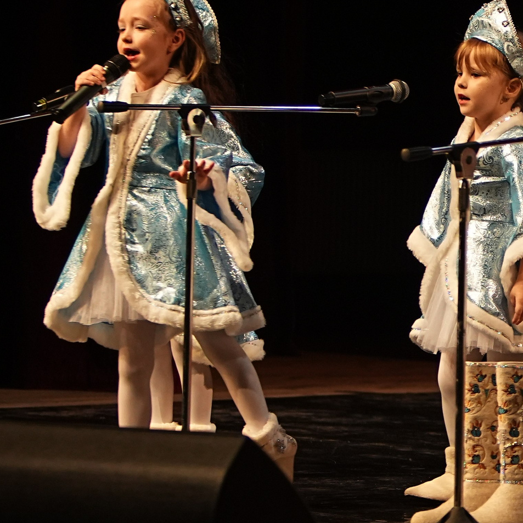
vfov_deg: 6.6
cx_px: 698
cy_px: 174
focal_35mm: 267
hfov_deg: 6.5
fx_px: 4564
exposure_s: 1/400
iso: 1250
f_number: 2.8
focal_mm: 78
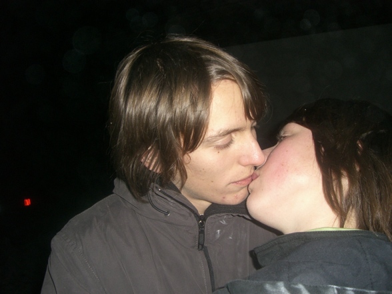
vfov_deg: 37.7
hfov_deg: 49.0
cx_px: 196
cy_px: 147
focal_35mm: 38
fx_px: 430
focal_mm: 6.2
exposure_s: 1/60
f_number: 2.7
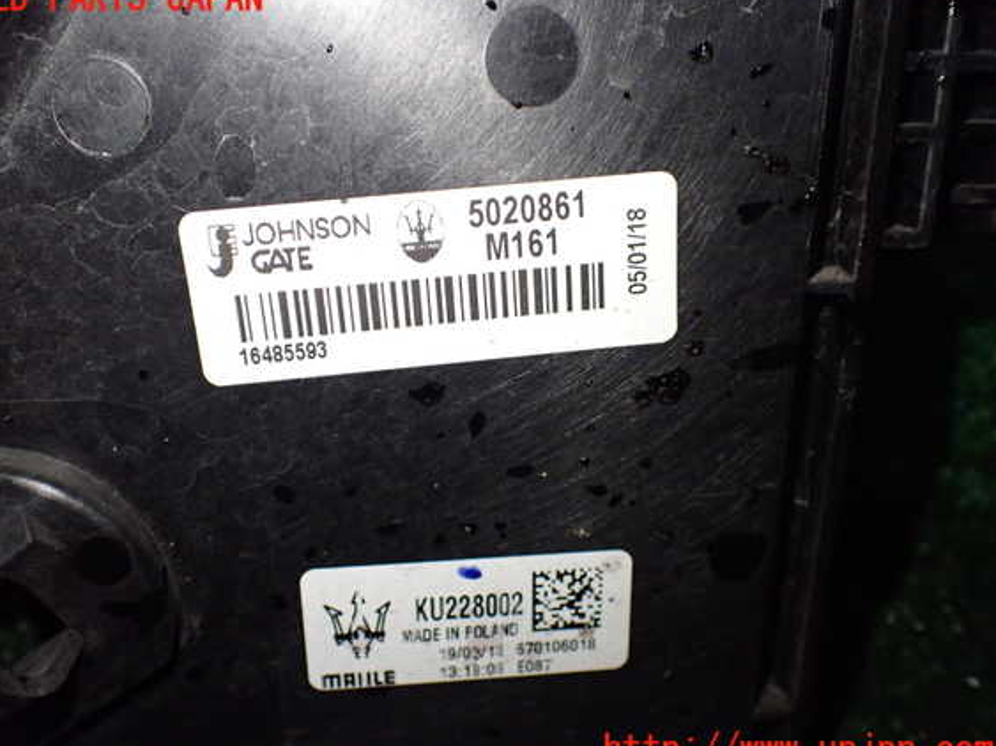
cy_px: 375
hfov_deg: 56.8
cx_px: 472
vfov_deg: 44.1
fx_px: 921
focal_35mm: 32
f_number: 2.3
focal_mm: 5.4
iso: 640
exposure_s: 1/125
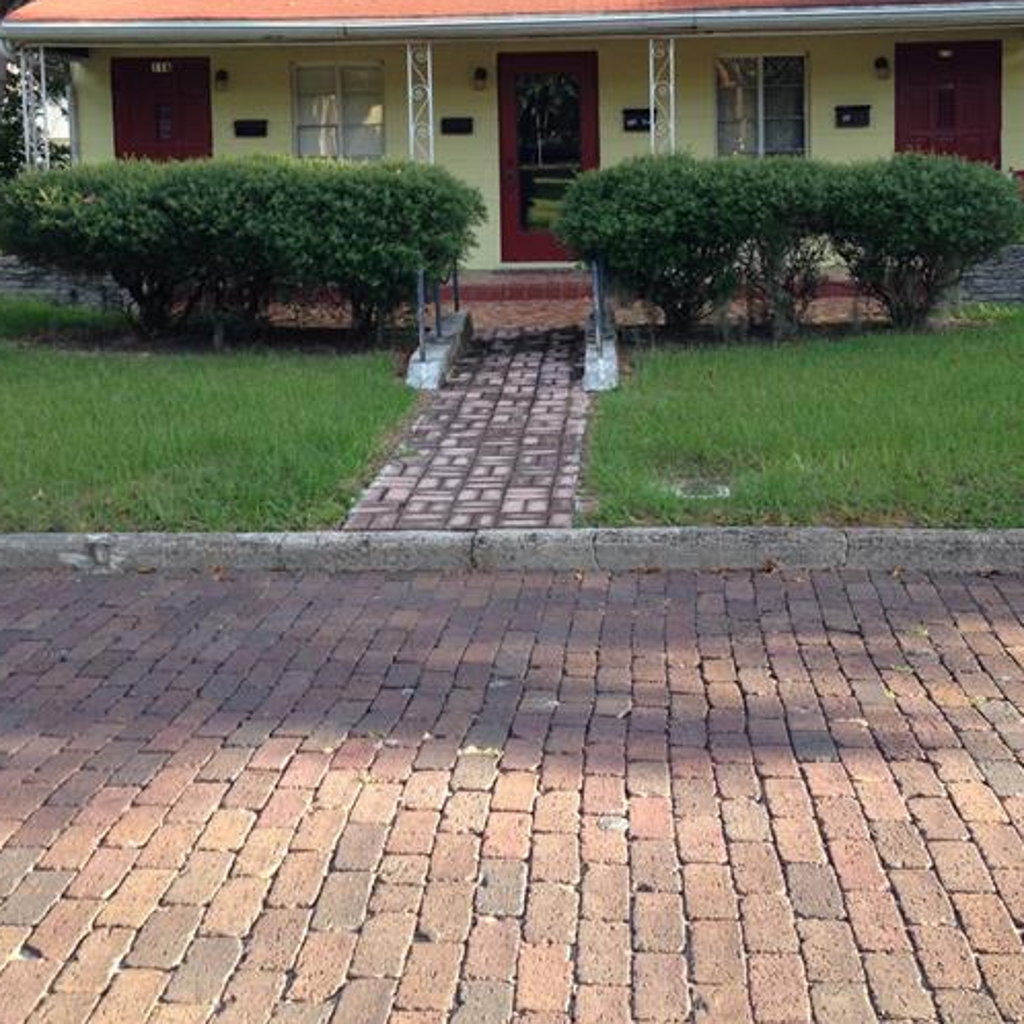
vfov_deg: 36.8
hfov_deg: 37.5
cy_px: 269
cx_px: 533
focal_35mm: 45
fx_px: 1506
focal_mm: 4.12
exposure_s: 1/140
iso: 50
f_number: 2.4
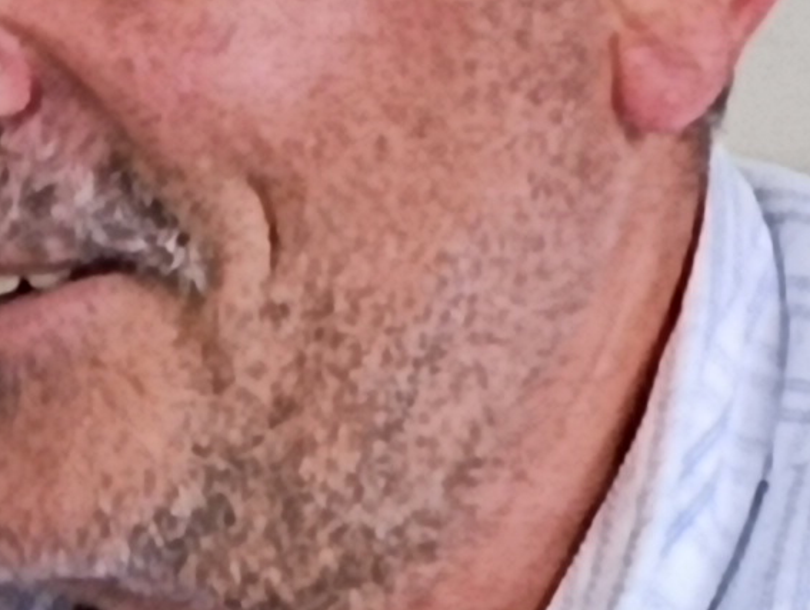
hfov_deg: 5.9
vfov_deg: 4.5
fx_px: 7757
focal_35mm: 331
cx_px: -319
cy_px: 1150
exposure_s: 1/40
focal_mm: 6.11
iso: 1310
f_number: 1.65
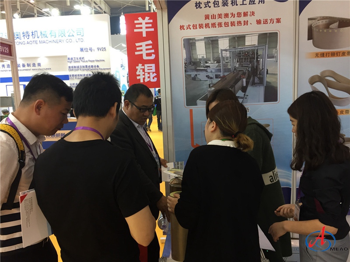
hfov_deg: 61.7
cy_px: 131
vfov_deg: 48.2
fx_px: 293
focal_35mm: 29
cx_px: 175
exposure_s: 1/33
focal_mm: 4.15
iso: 80
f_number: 2.2
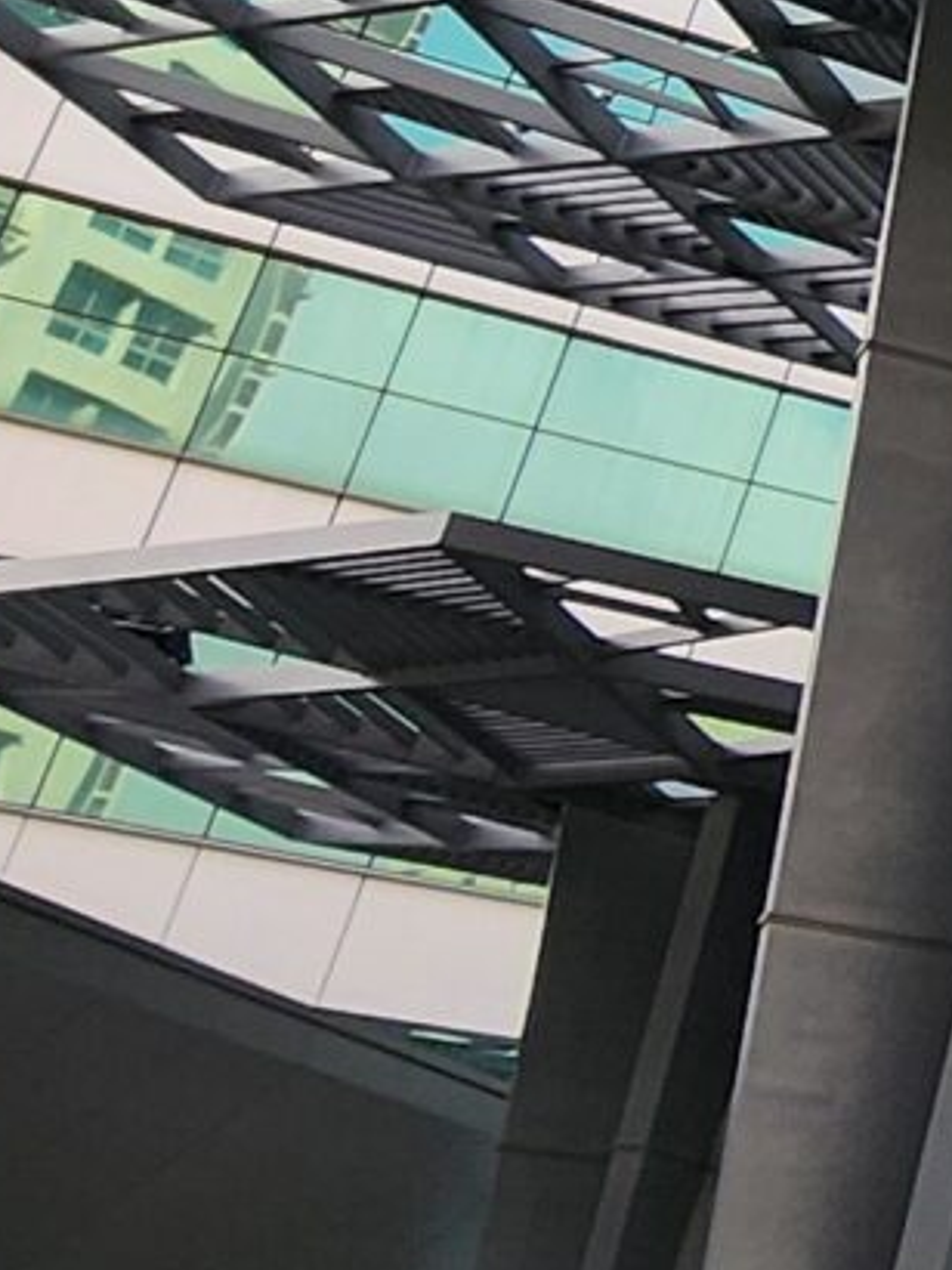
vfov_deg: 23.9
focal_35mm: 81
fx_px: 2972
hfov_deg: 11.3
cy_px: 312
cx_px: 2825
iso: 50
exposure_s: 1/666
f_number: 2.2
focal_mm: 2.2
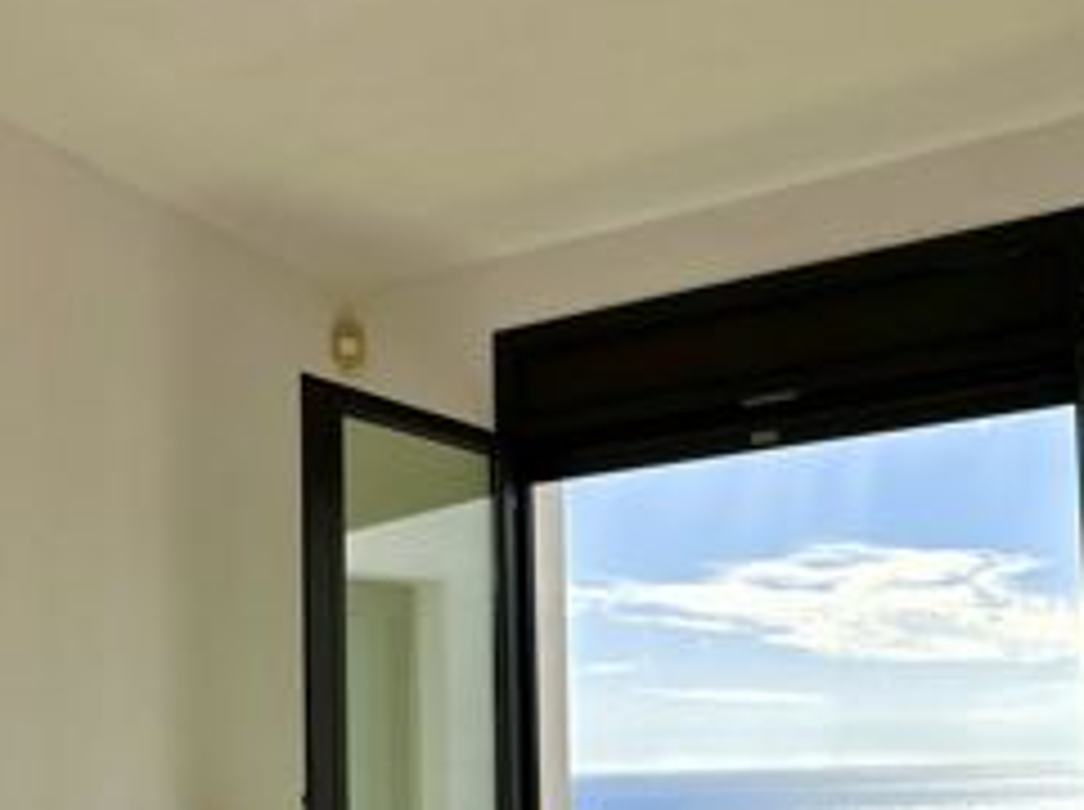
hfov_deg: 45.8
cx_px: 538
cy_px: 688
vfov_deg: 33.6
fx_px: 1282
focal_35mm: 41
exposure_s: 1/2092
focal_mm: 2.22
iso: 50
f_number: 2.2
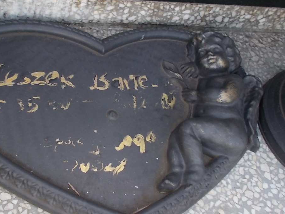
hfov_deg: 40.9
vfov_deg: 31.5
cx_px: 103
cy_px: 110
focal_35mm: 46
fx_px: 379
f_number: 3.2
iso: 80
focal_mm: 4.6
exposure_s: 1/100
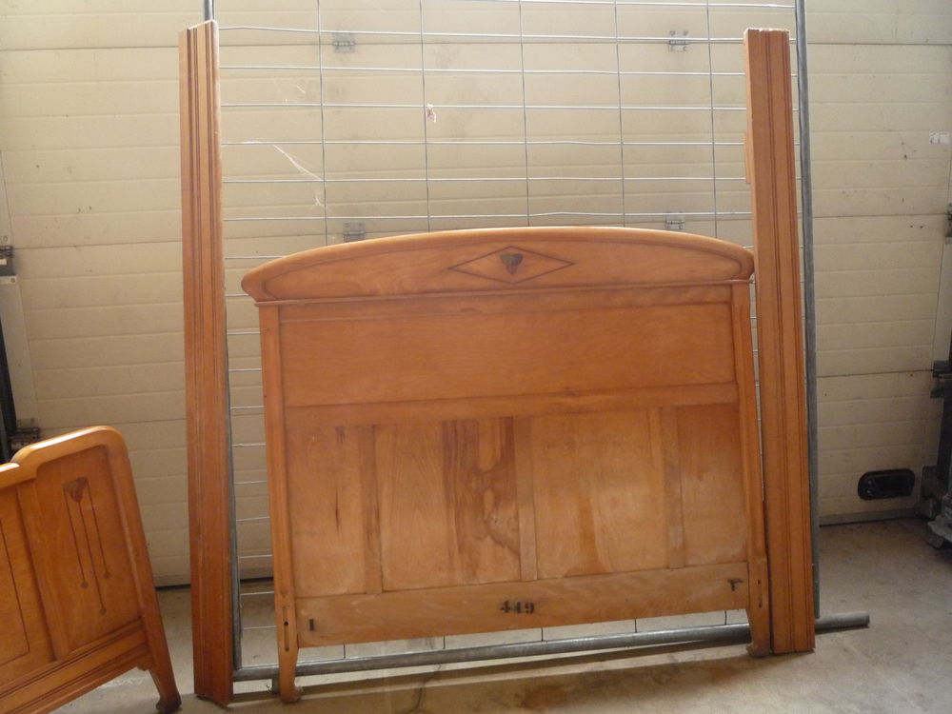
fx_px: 825
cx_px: 476
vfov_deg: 46.8
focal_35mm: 30
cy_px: 357
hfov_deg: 60.0
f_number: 3.3
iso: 400
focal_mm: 5.2
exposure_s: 1/30
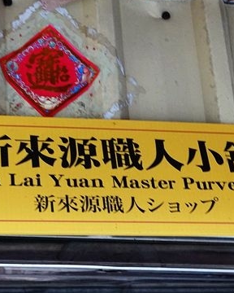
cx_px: 104
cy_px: 166
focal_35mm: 95
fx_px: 822
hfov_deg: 16.2
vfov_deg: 20.2
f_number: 4
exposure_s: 1/15
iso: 800
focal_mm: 20.69
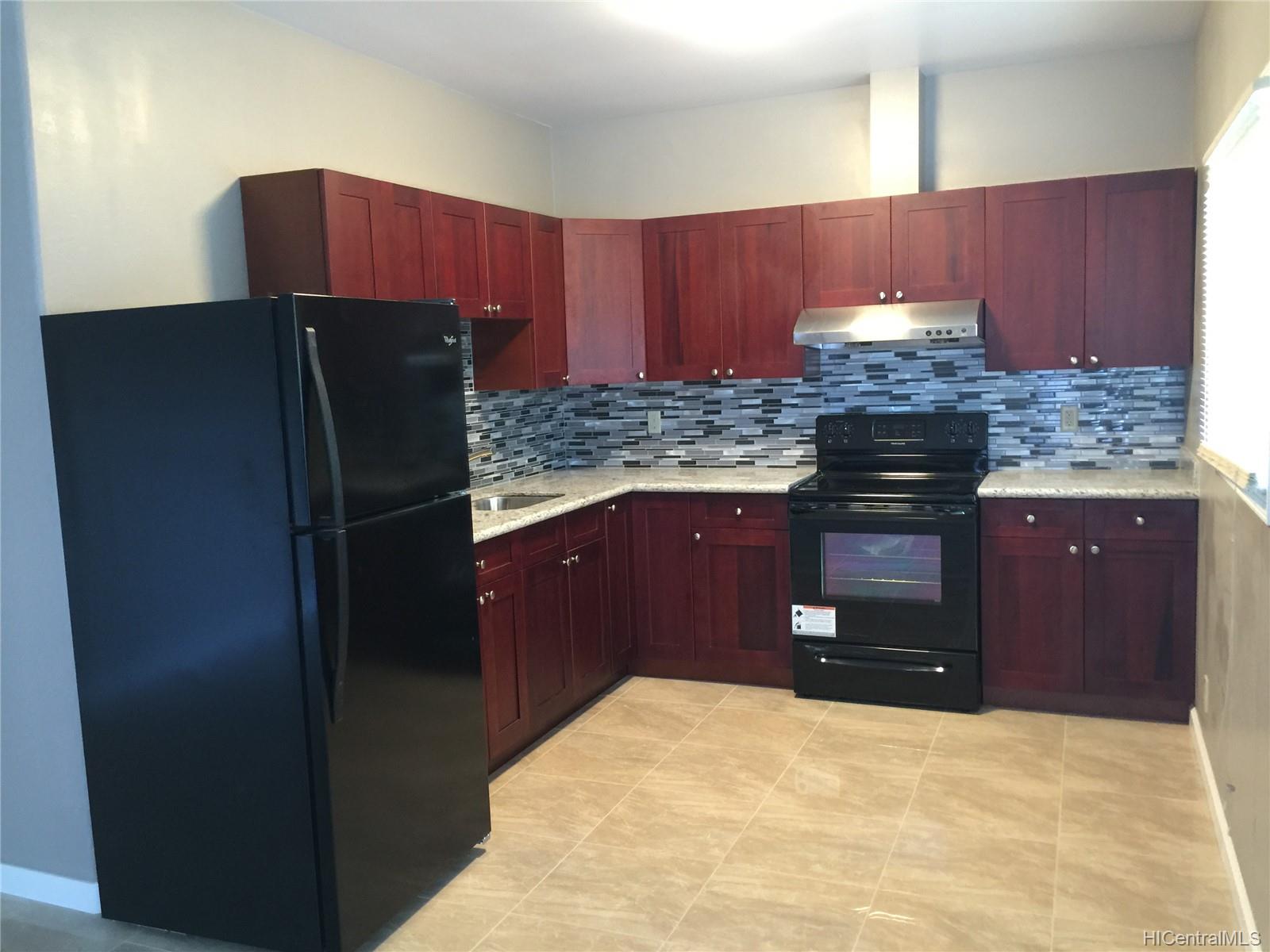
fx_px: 1064
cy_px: 476
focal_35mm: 29
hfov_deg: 61.7
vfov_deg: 48.2
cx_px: 635
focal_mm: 4.15
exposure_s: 1/4
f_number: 2.2
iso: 80
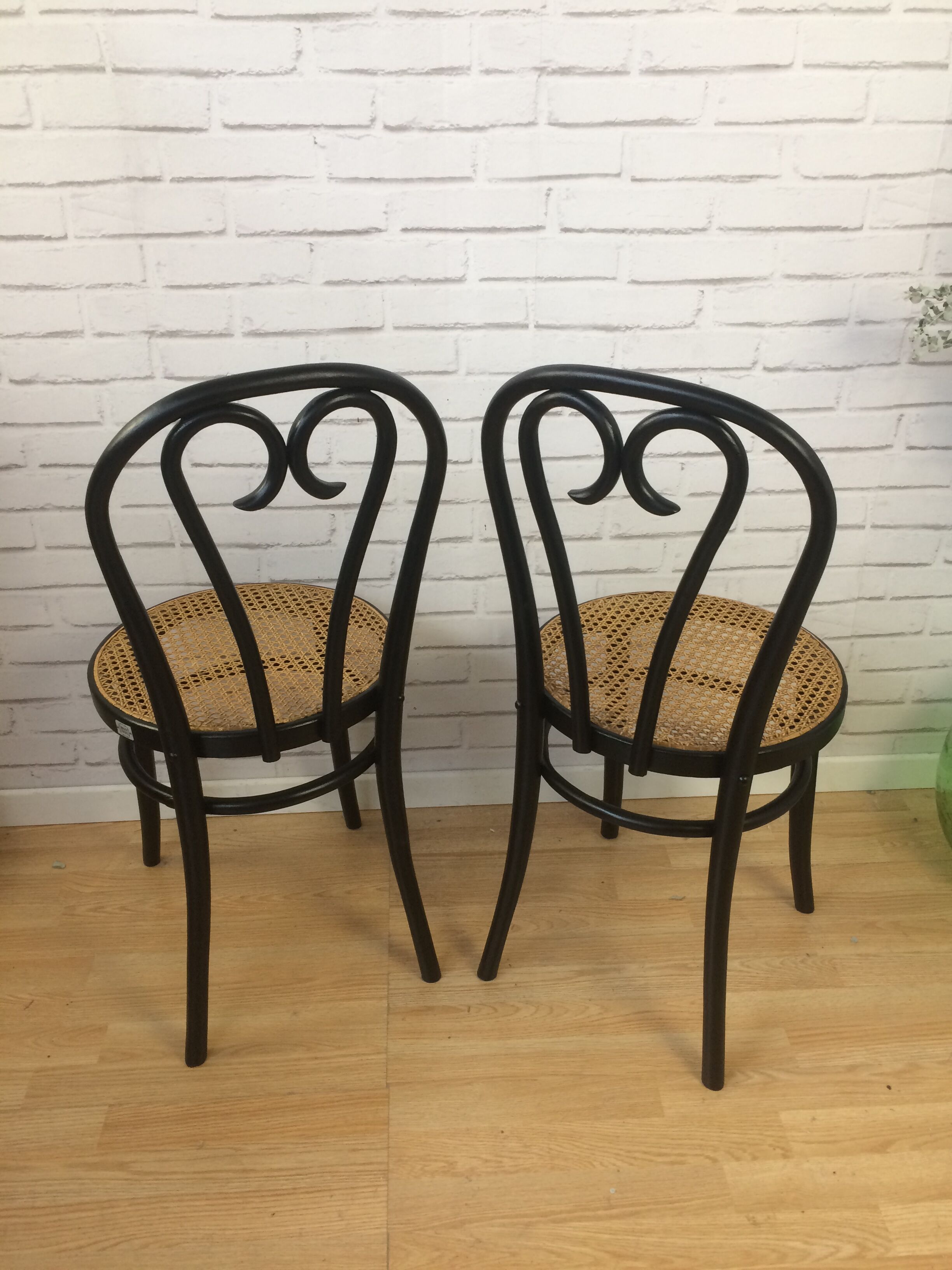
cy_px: 635
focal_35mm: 29
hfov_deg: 48.2
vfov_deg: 61.7
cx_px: 476
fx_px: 1063
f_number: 2.2
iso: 50
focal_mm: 4.15
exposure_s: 1/33
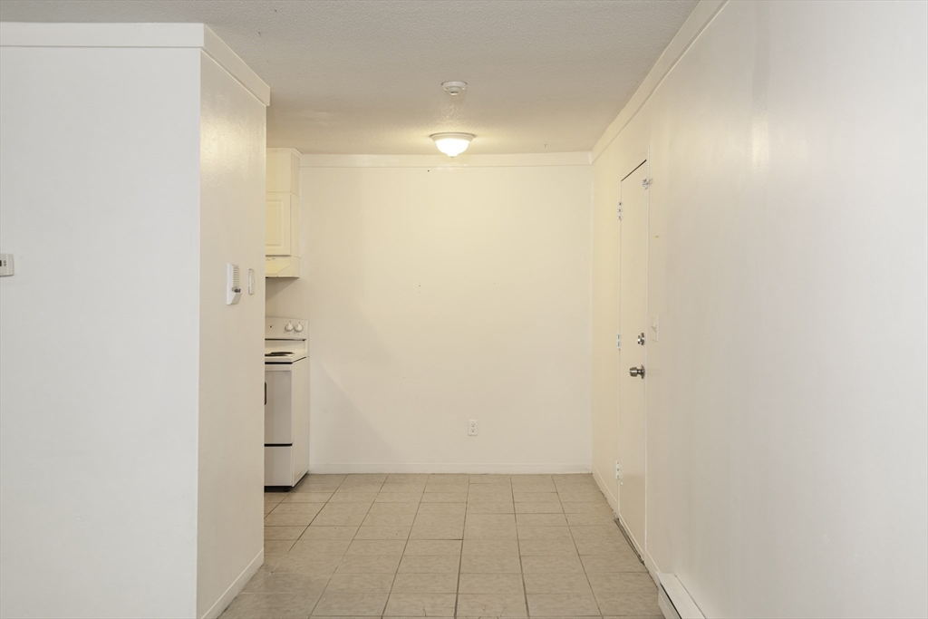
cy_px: 310
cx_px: 464
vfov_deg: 37.9
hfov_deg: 54.4
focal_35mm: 35
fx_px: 902
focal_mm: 35
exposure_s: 1/45
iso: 400
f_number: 4.8
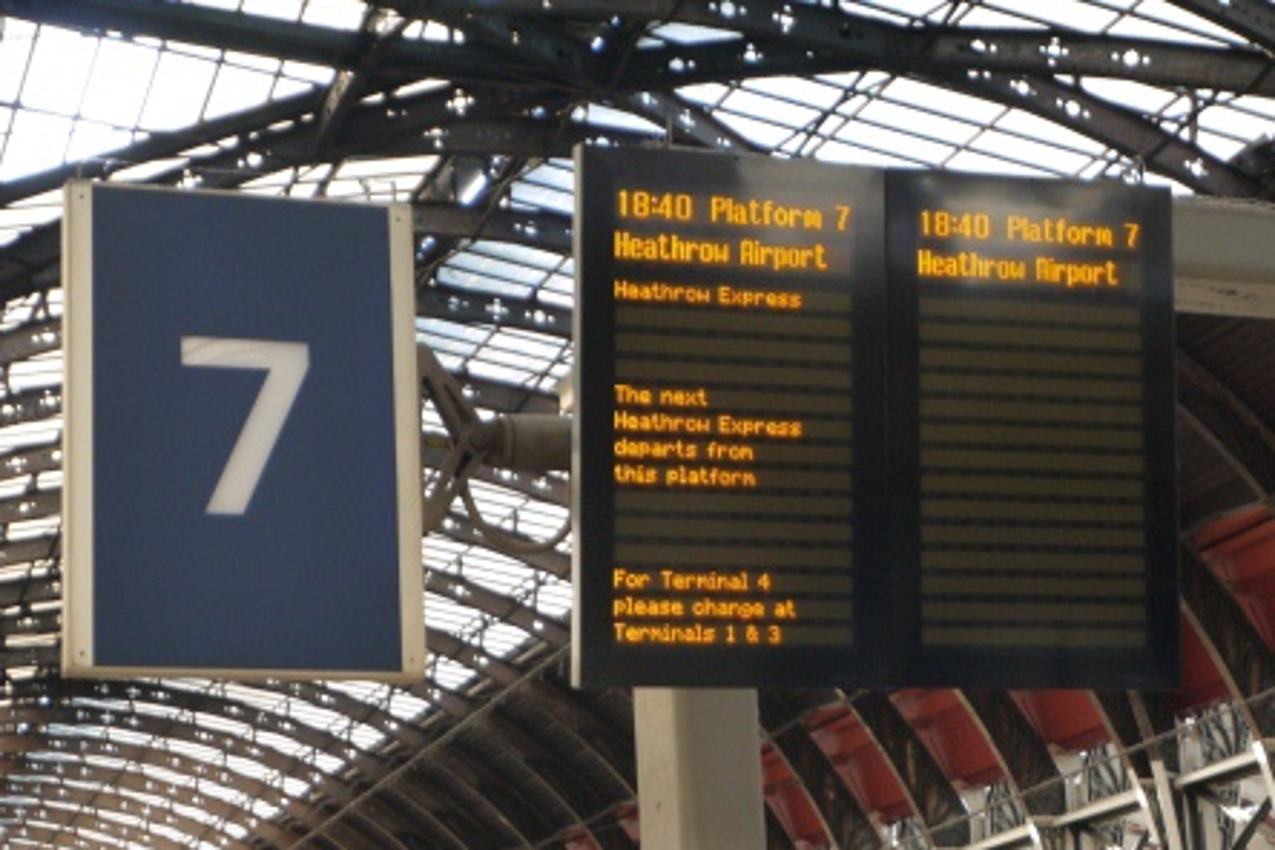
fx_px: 3046
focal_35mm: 86
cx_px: 638
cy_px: 465
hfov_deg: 23.6
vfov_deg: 15.9
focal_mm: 41
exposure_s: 1/80
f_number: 5.6
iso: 640
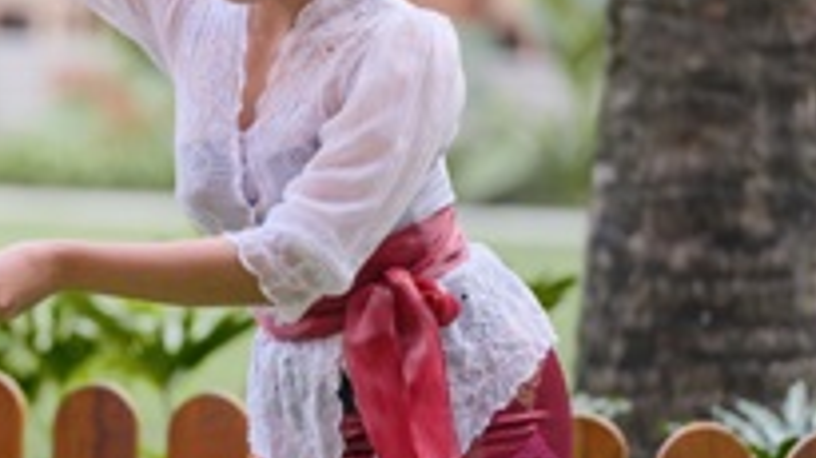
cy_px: 295
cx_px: -40
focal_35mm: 207
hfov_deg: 10.3
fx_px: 4476
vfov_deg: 5.9
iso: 320
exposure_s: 1/300
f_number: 2
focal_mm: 110
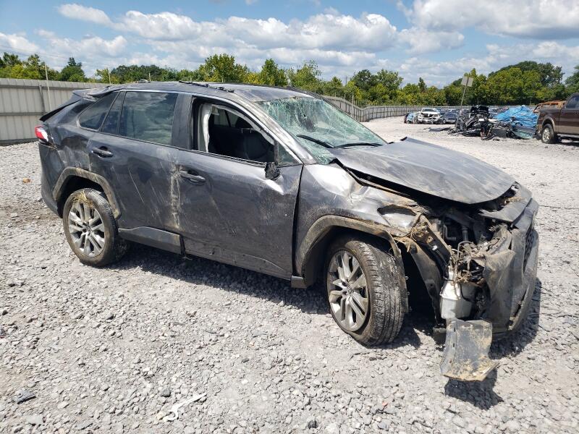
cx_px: 290
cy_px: 217
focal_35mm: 26
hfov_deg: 67.3
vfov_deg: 53.1
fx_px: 435
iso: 50
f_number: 1.5
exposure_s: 1/3333
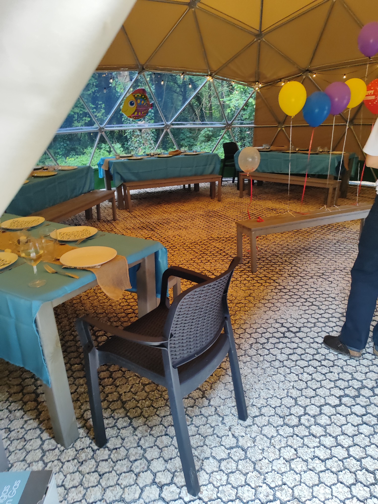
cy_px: 252
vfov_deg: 71.6
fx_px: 349
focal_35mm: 24
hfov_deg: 56.8
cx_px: 189
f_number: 1.89
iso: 536
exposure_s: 1/50
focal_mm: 5.89
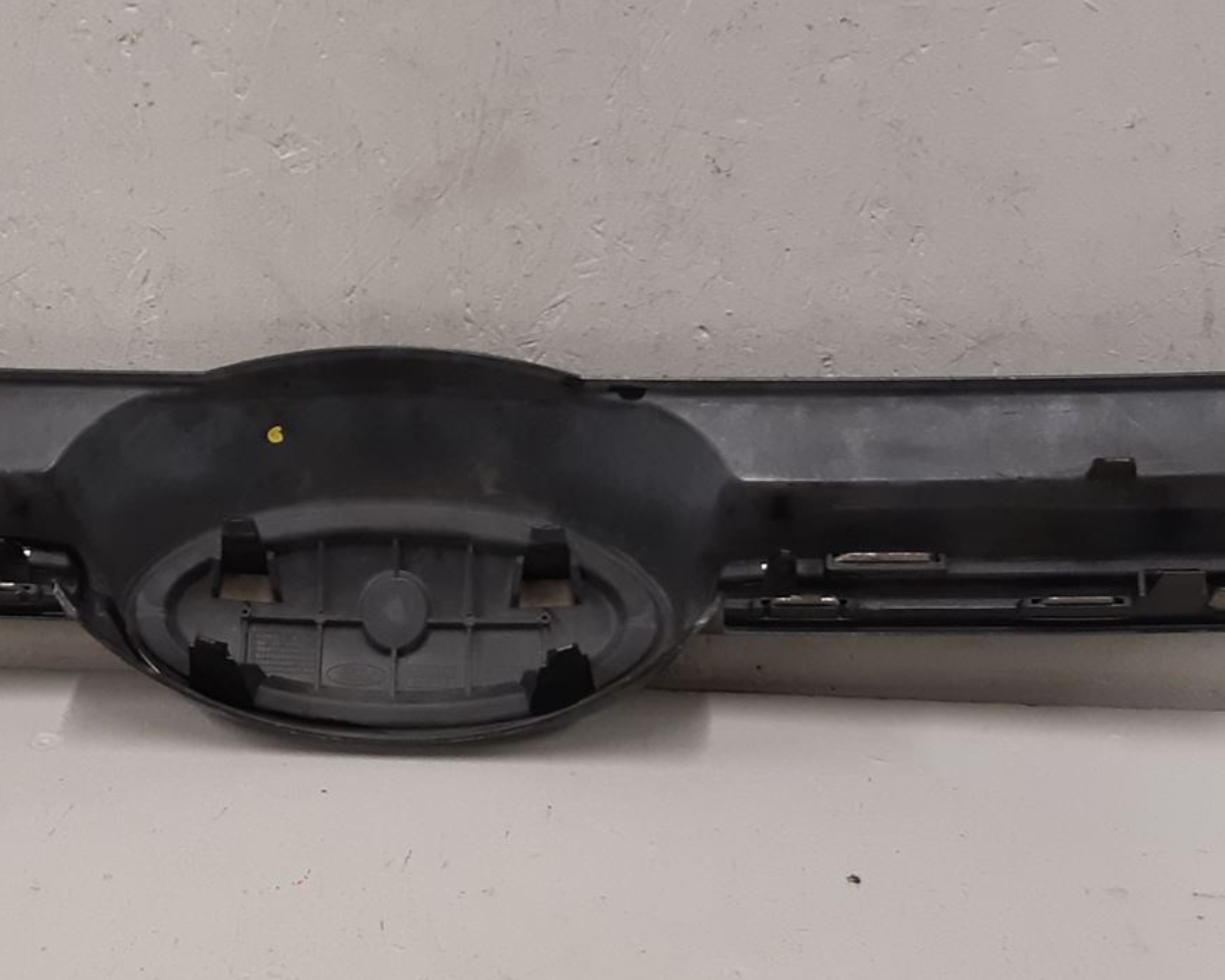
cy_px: 521
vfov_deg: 25.8
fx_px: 2139
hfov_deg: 31.6
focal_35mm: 59
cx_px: 368
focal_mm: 3.93
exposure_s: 1/50
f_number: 1.7
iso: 160
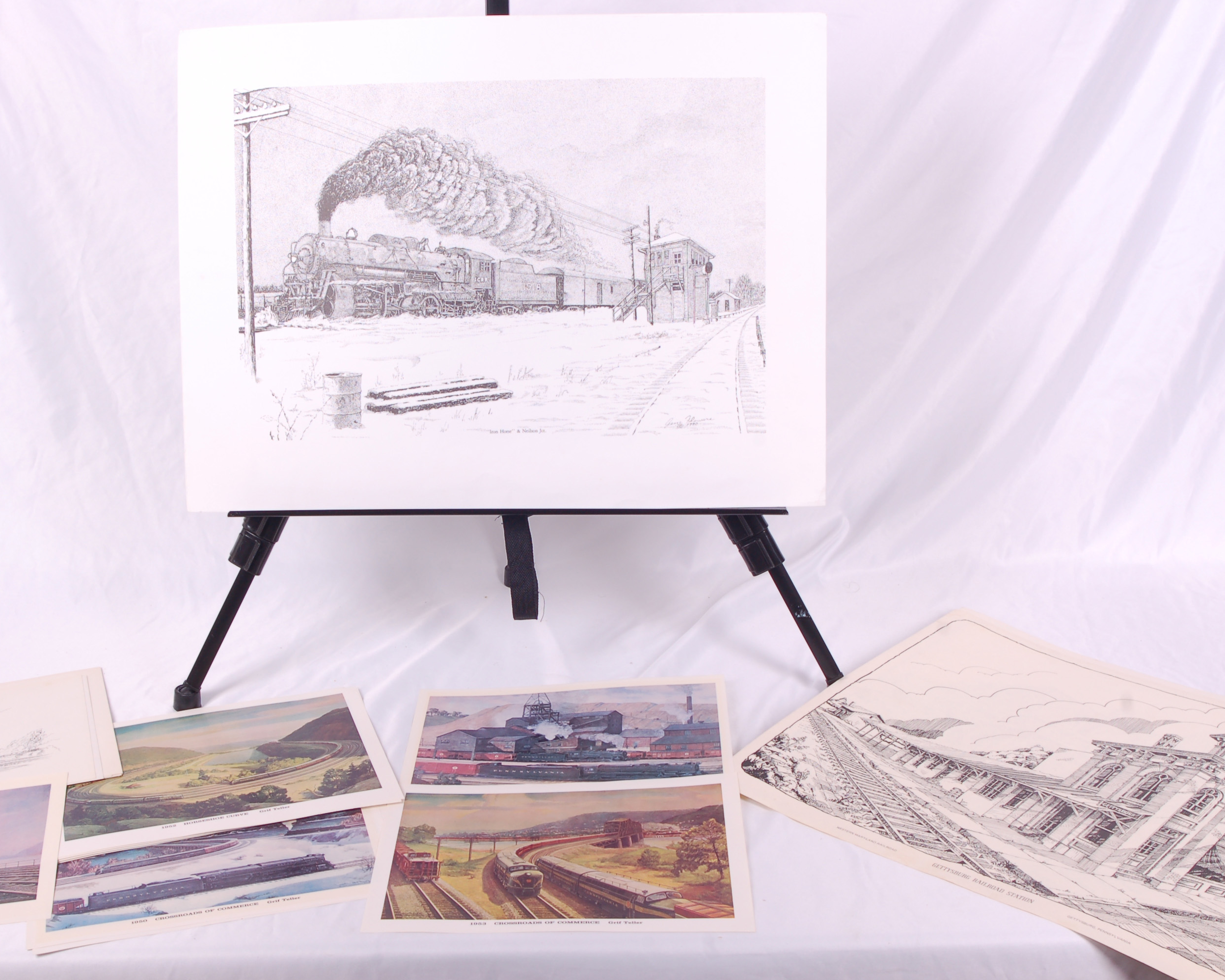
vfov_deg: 28.8
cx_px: 543
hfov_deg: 35.6
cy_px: 490
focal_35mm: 53
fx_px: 1906
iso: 200
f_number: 13
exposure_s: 1/125
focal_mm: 31
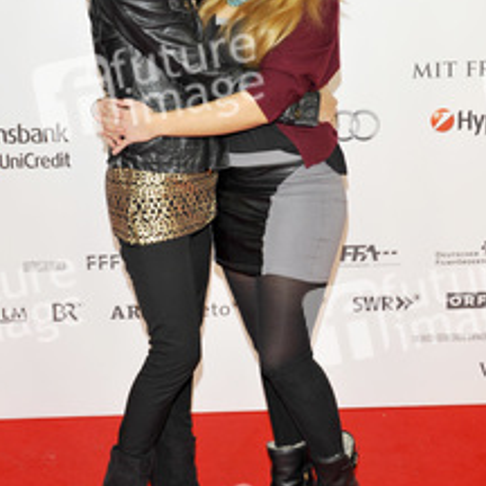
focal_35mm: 66
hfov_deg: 26.1
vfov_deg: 26.1
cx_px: 215
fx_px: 1048
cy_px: 200
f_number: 6.3
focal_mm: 42
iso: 800
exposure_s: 1/200
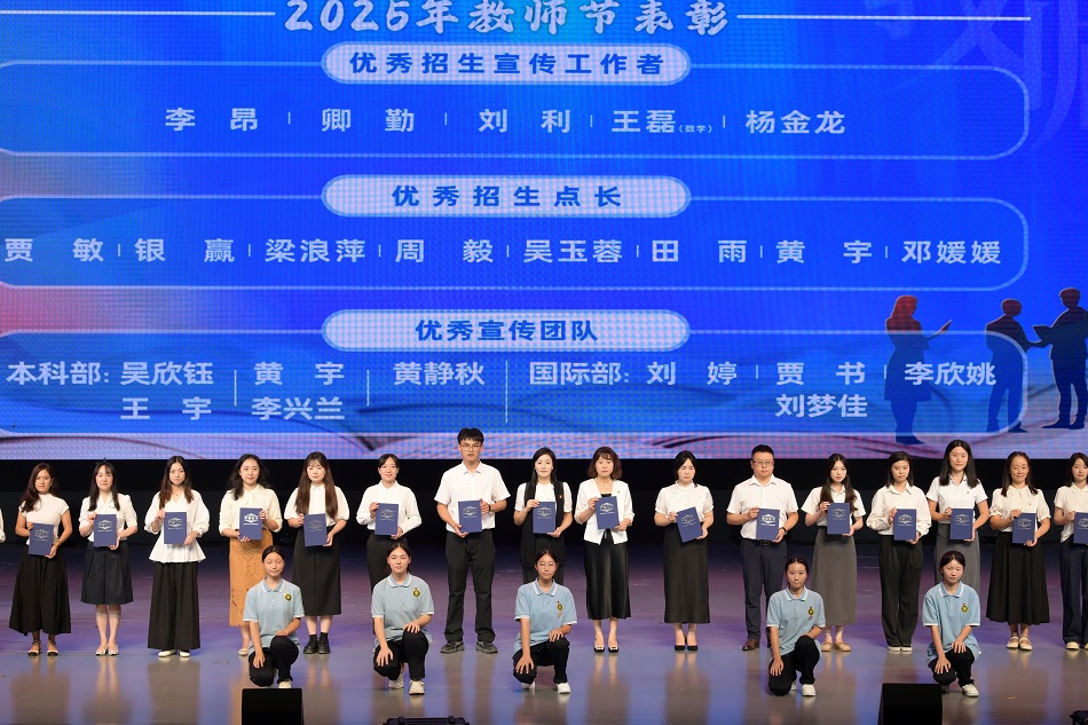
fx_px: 2538
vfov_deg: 16.3
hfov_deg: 24.2
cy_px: 362
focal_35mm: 84
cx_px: 544
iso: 400
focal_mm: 70
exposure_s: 1/125
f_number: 7.1
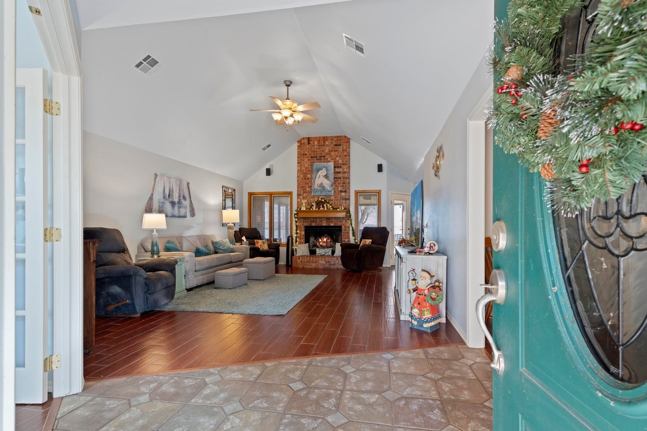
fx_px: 306
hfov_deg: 93.3
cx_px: 330
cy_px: 225
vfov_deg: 70.4
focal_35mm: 17
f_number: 9
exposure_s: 1
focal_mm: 16
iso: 250
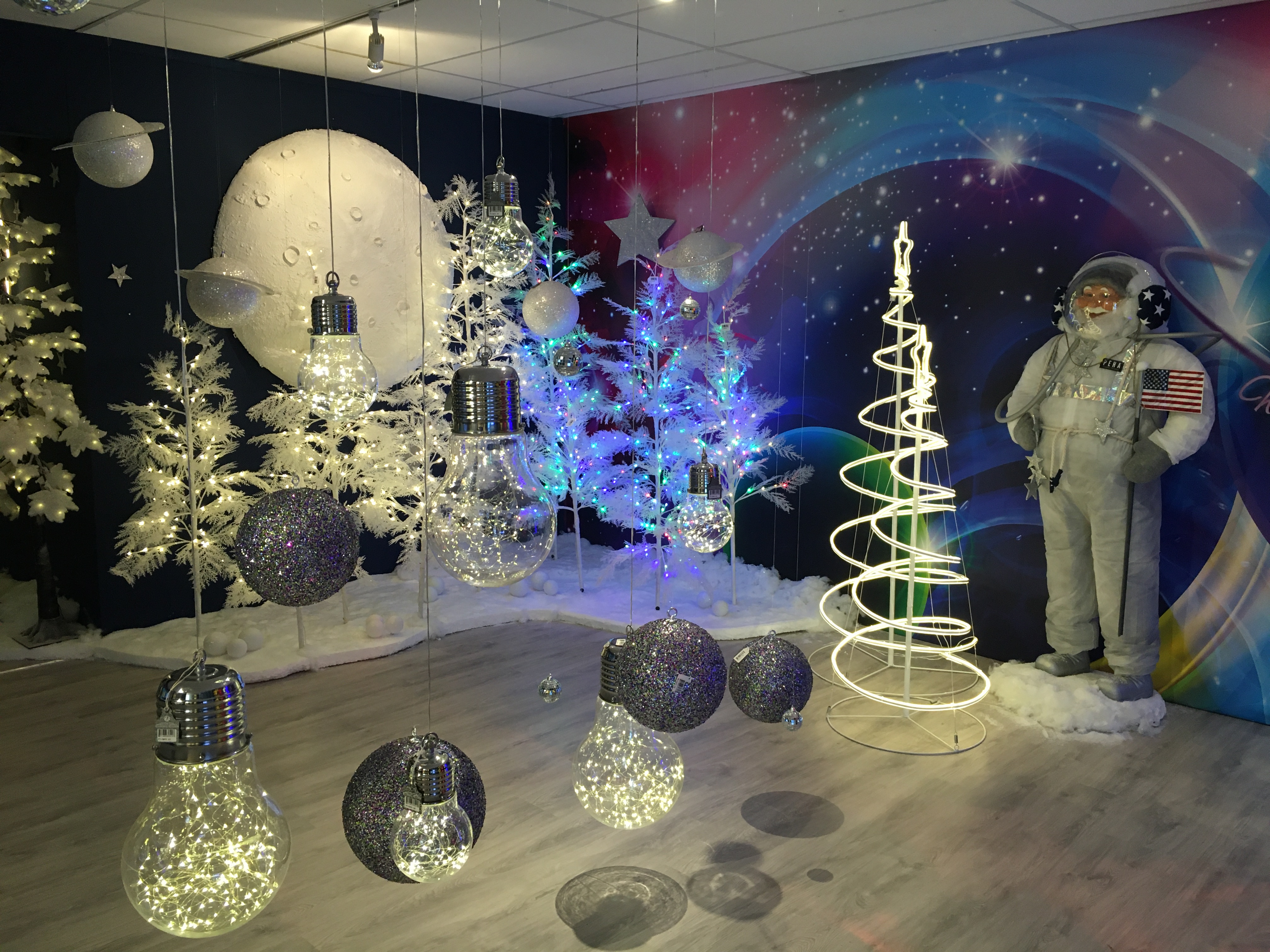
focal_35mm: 29
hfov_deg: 61.7
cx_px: 635
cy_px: 476
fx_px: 1064
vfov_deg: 48.2
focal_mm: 4.15
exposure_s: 1/33
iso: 125
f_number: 2.2
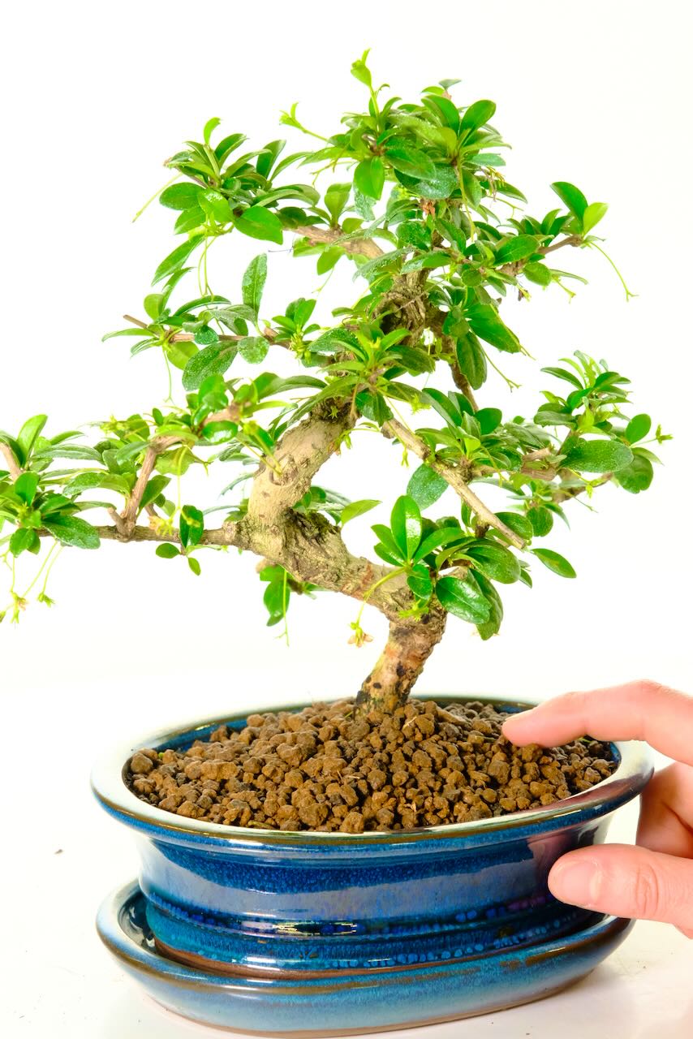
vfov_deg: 17.1
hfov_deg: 11.4
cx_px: 346
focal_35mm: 120
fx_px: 3463
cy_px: 520
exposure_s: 1/40
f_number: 8
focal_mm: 80
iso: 3200
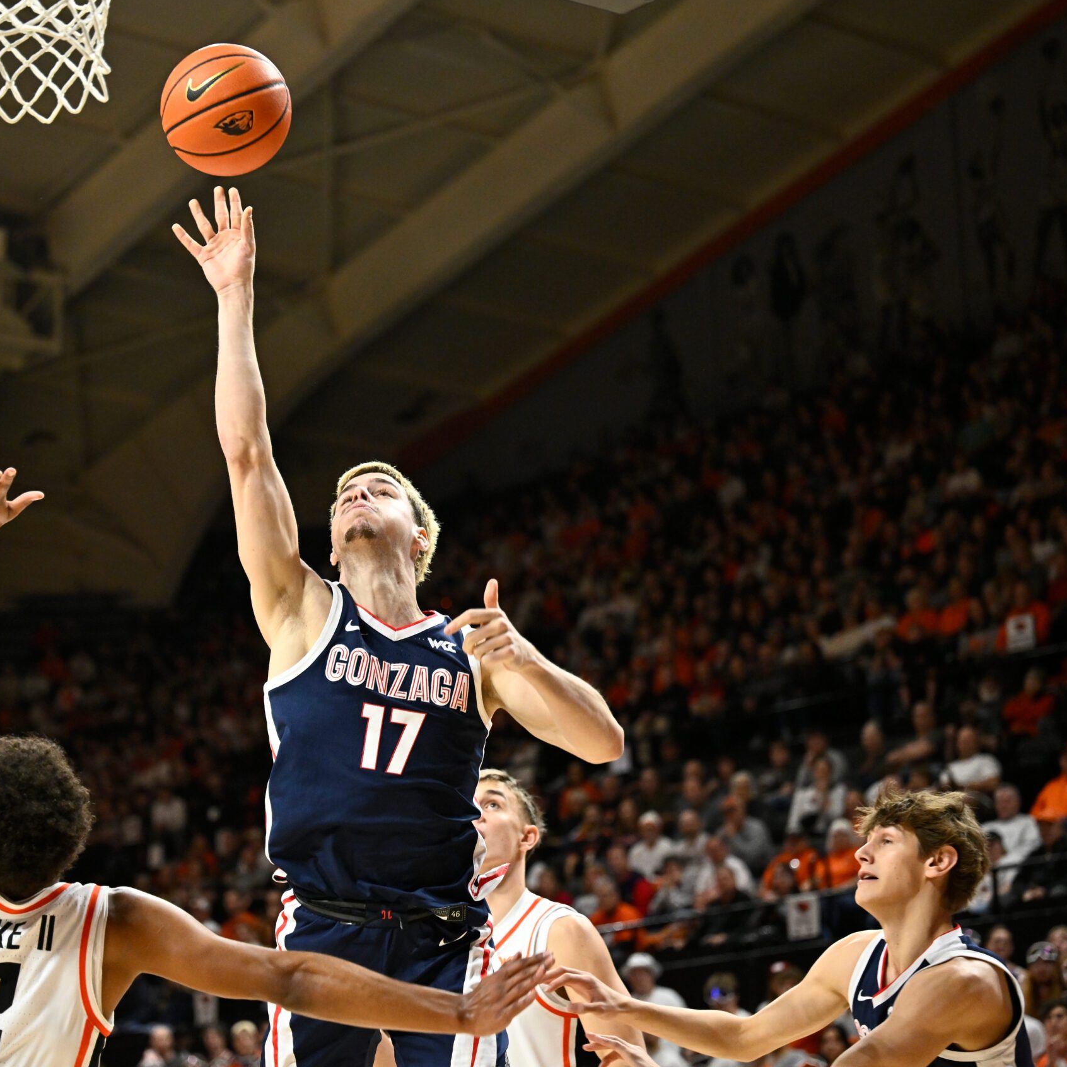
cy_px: 536
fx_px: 3139
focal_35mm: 90
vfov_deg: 19.3
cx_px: 267
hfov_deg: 19.2
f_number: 2.8
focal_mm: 70
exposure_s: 1/1600
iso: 2000
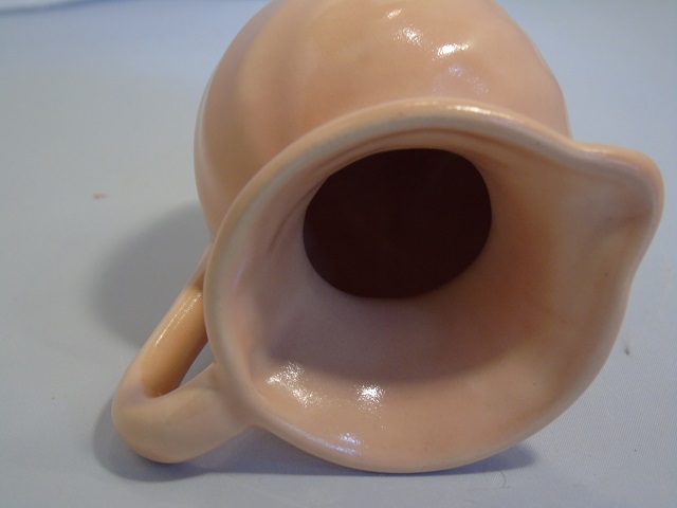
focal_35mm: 62
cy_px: 254
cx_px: 338
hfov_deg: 31.2
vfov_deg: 23.7
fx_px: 1213
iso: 250
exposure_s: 1/30
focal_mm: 11
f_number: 4.5
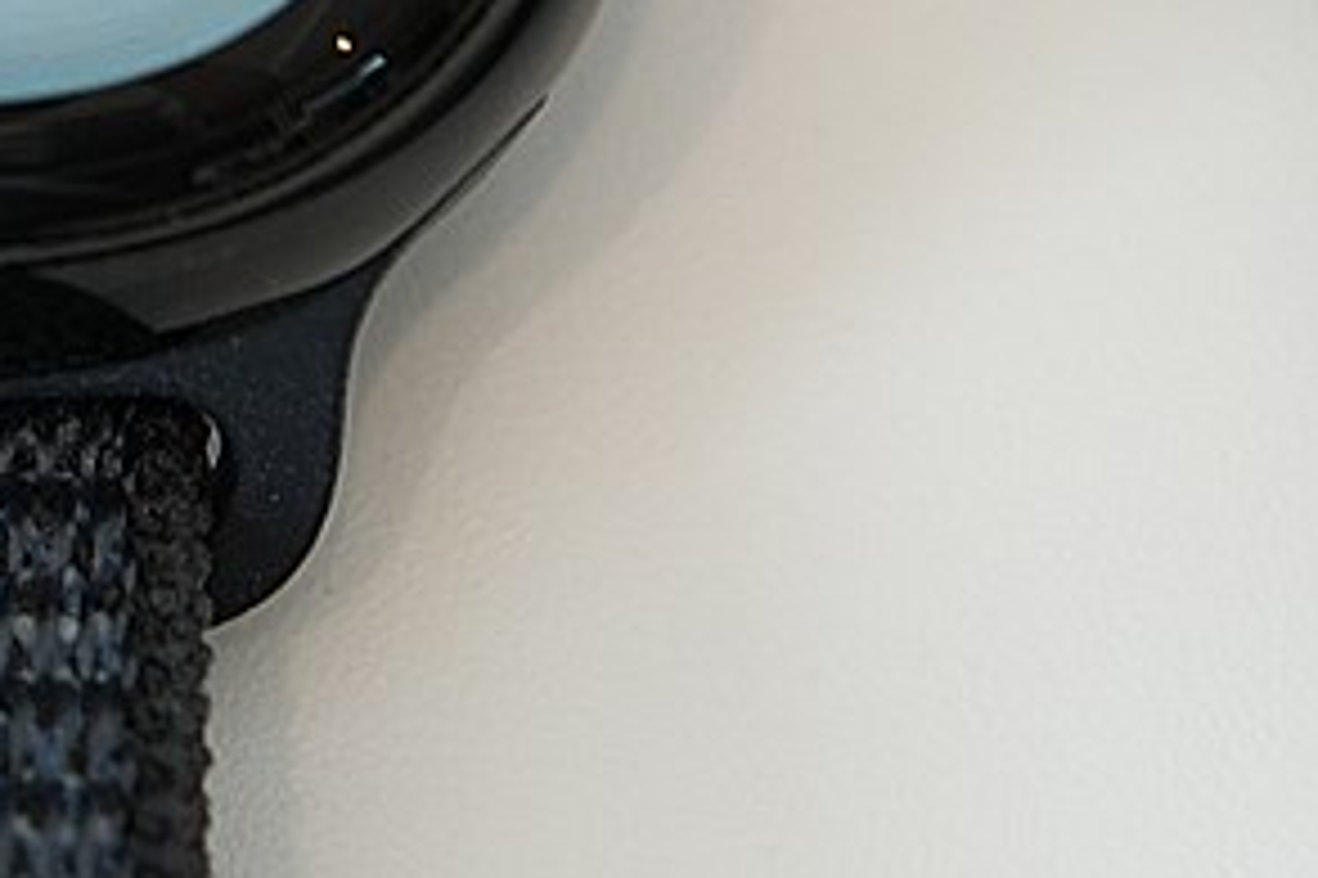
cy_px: -738
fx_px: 29015
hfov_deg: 2.6
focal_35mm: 793
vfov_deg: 1.7
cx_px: 387
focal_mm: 121
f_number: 5
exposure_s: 1/60
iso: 400
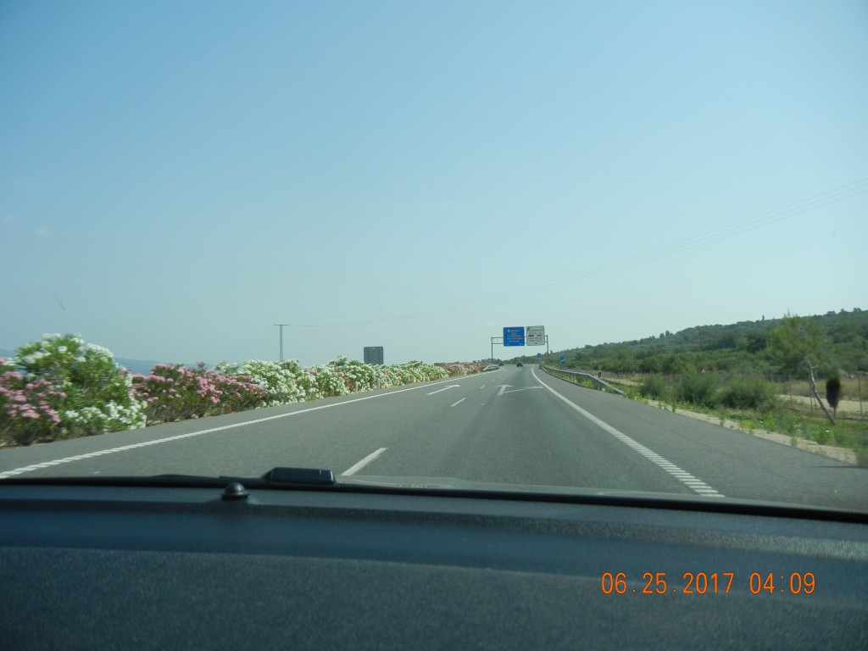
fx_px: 752
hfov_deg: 60.0
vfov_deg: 46.8
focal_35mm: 30
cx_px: 434
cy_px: 326
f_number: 7
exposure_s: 1/363
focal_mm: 5.4
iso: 160
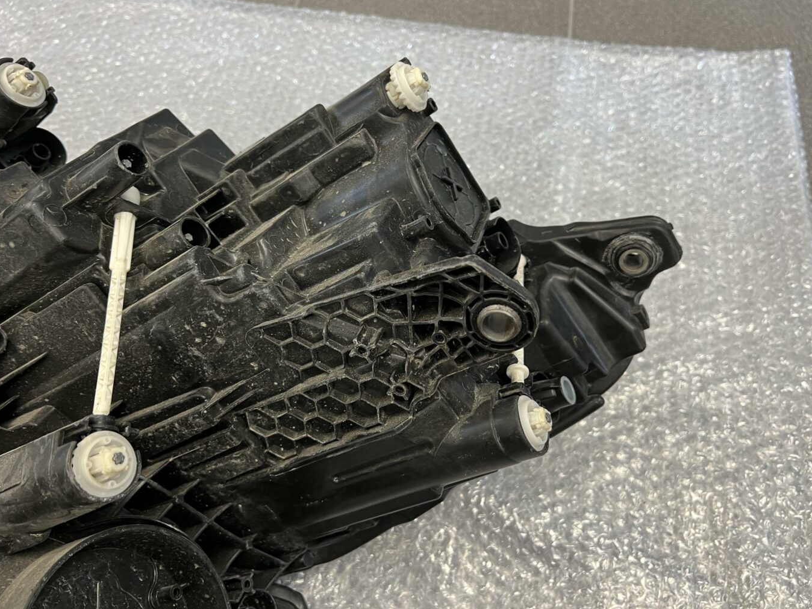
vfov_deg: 51.3
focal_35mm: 27
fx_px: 633
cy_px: 293
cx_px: 416
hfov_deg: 65.3
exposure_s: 1/50
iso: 64
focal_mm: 5.7
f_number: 1.5
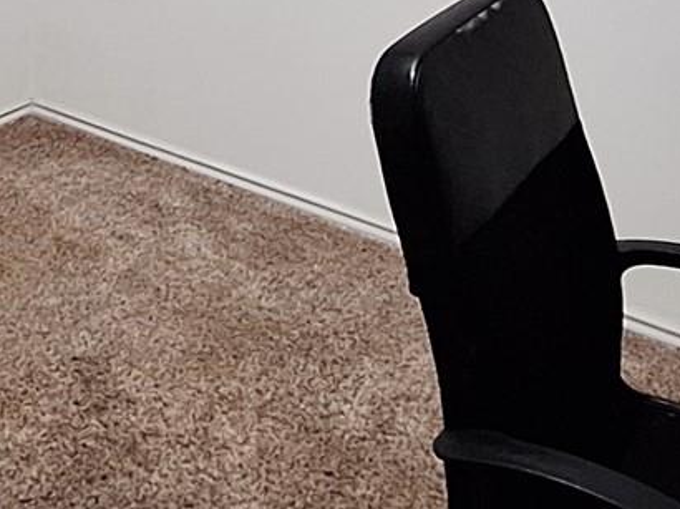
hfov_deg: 29.3
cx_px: 158
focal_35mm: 65
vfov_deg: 19.4
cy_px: -274
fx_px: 1276
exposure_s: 1/30
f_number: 2.2
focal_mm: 1.74
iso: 160
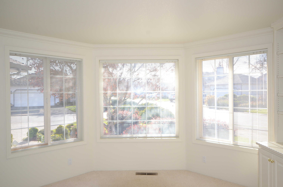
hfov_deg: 62.0
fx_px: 235
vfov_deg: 43.4
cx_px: 142
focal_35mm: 30
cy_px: 94
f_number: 7.1
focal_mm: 20
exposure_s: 1/125
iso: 400
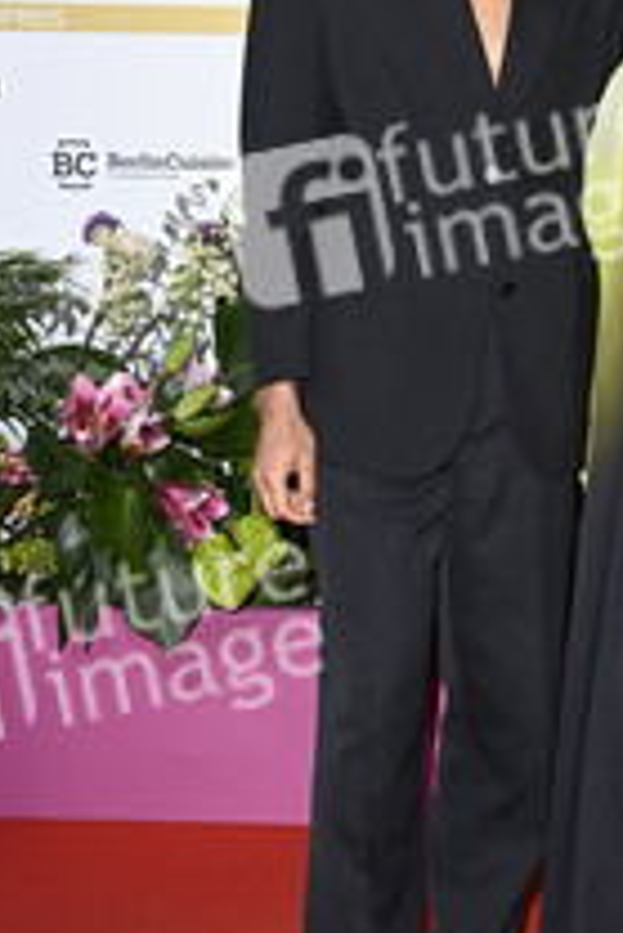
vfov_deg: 21.2
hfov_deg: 14.1
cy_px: 426
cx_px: 583
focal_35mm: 96
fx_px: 2488
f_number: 6.3
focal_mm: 50
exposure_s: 1/250
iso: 640
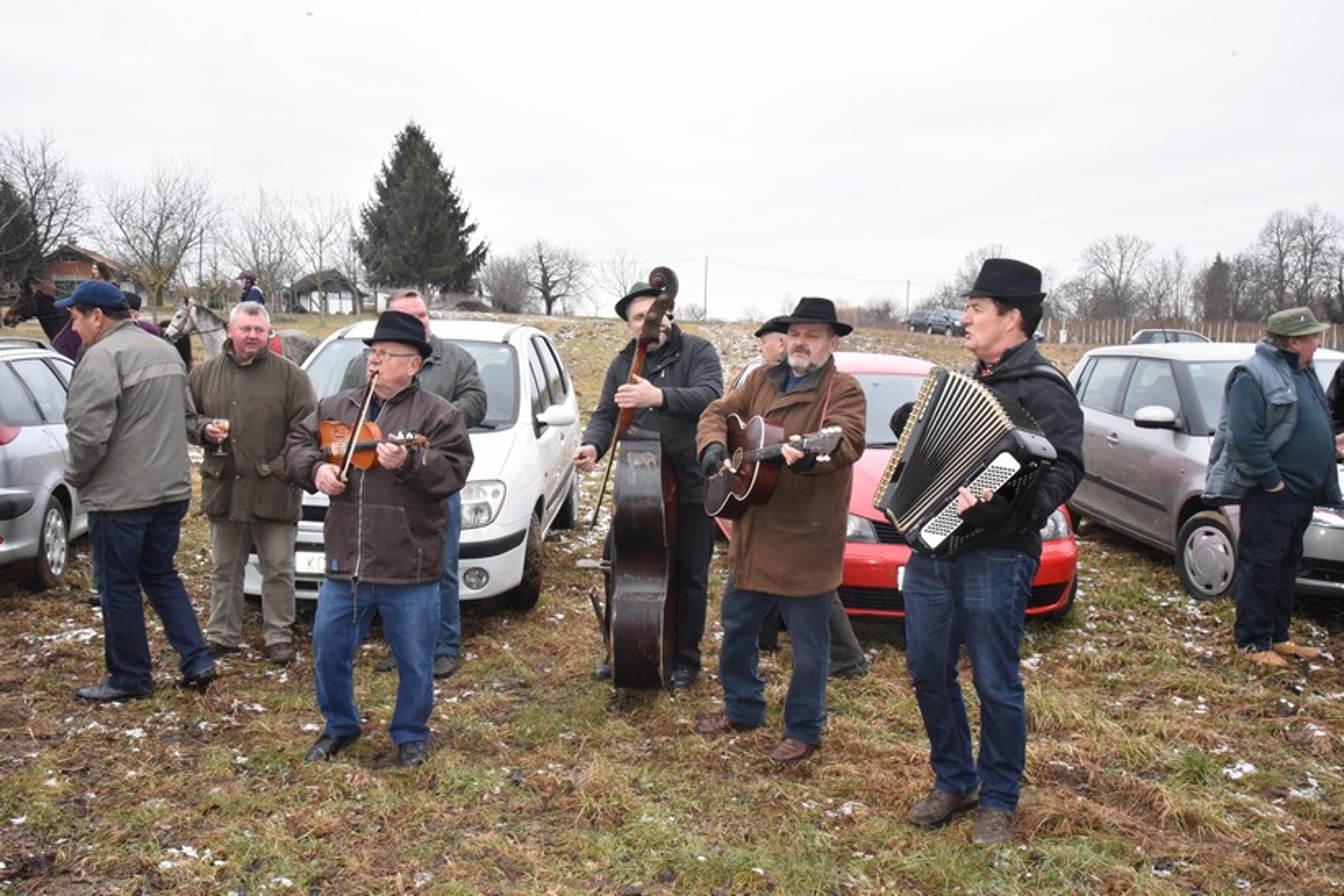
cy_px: 448
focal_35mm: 34
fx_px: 1269
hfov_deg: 55.8
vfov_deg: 38.9
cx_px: 672
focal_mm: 34
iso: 5000
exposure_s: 1/200
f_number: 22
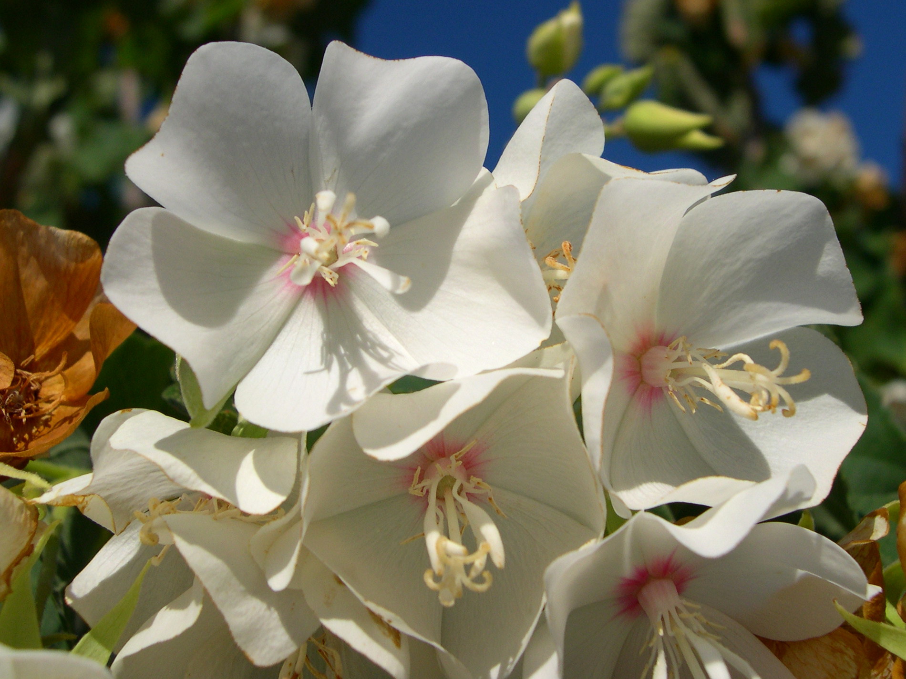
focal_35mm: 38
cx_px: 453
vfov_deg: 37.7
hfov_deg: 49.0
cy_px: 340
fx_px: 995
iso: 100
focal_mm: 8
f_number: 7.6
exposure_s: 1/403
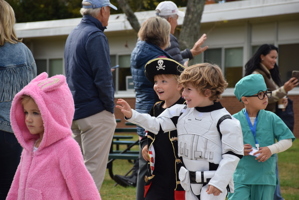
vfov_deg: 8.7
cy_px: 100
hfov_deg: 13.0
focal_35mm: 158
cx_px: 150
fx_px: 1308
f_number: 8
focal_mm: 105
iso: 320
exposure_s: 1/250
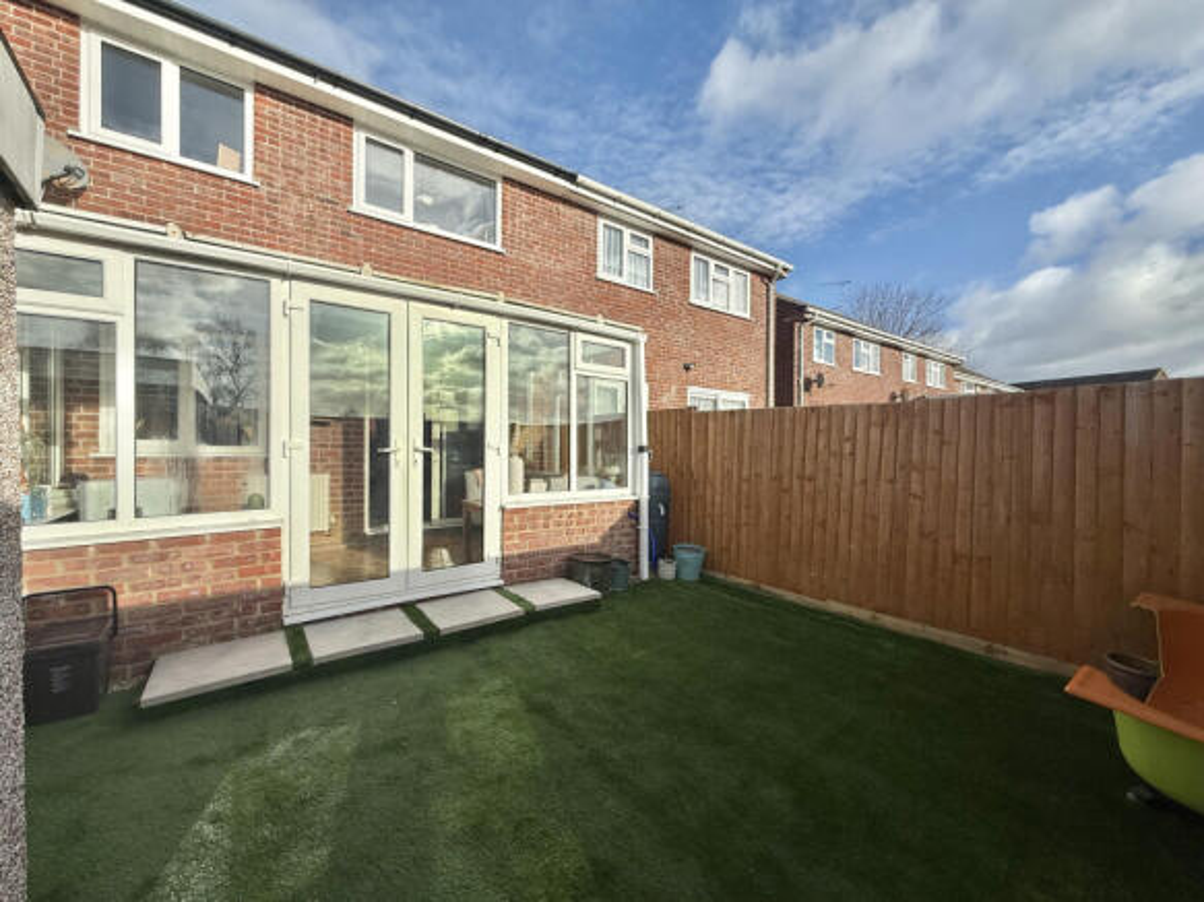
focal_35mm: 14
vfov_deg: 85.7
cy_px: 451
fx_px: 487
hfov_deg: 102.1
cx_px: 602
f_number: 2.2
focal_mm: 2.22
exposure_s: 1/3125
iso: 50
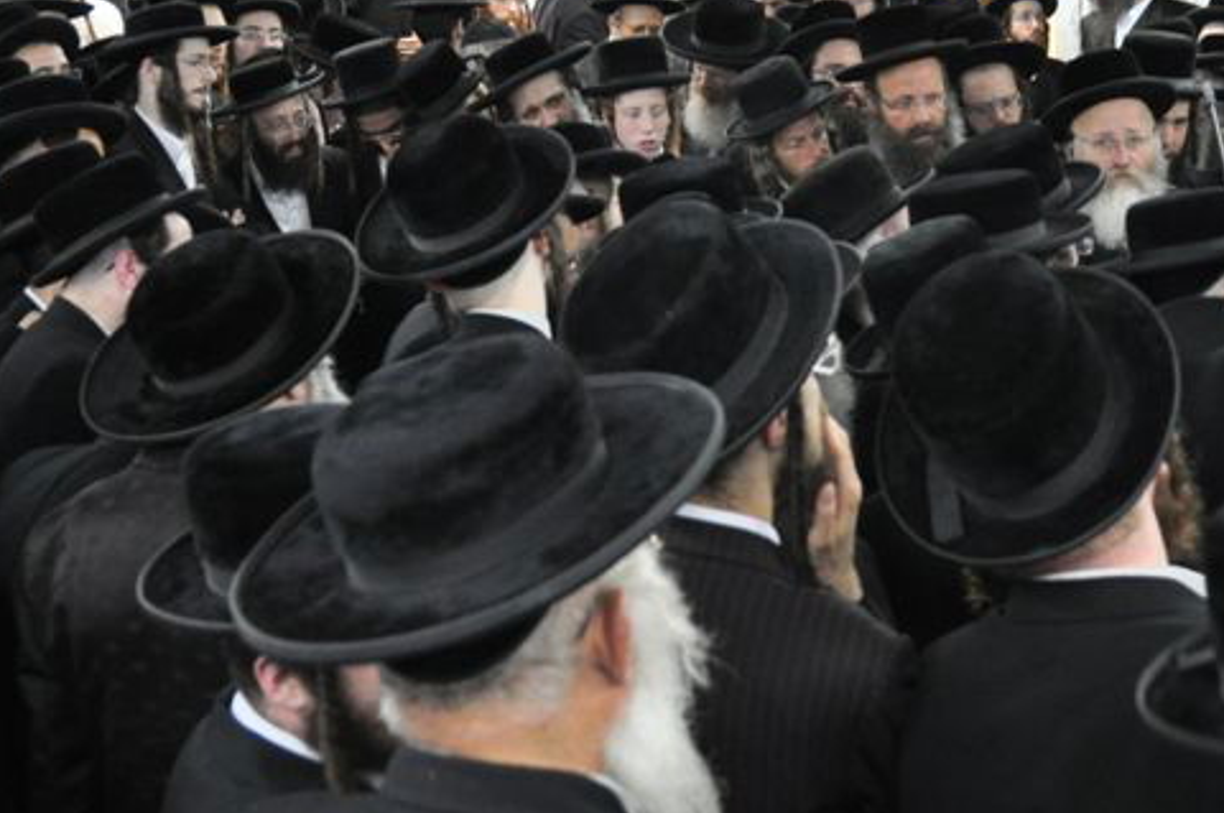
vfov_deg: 20.9
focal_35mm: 64
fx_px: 2174
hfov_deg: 31.2
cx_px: 829
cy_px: 138
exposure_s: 1/40
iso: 800
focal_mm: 20
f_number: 3.5
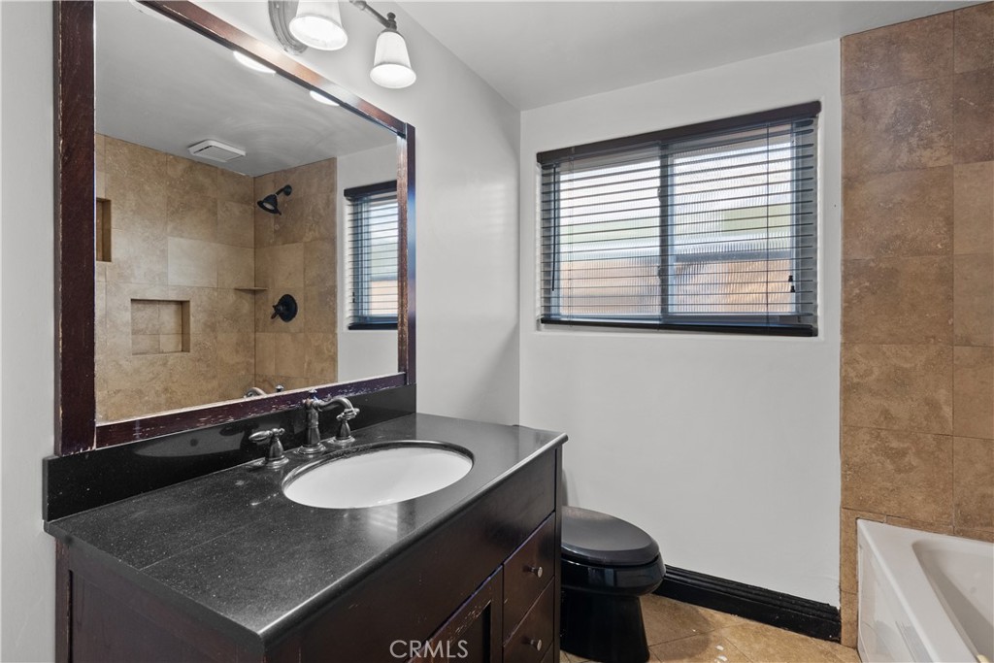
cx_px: 497
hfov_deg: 96.7
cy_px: 332
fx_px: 442
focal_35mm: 16
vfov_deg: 73.8
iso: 2000
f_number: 9
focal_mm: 16
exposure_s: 1/5
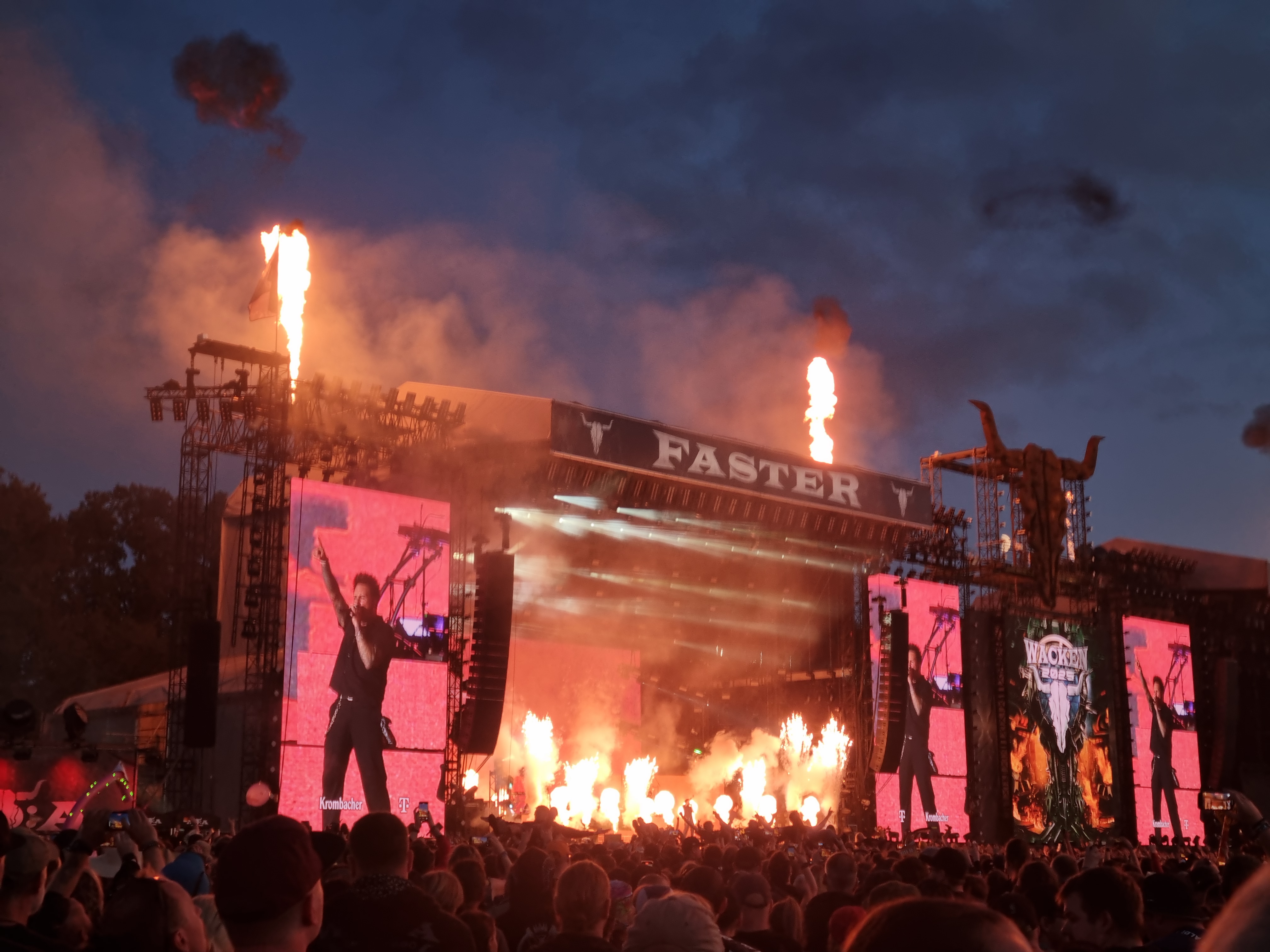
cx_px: 635
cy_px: 476
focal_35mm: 28
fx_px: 1027
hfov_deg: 63.4
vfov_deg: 49.7
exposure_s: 1/50
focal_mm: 5.9
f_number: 2
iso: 32
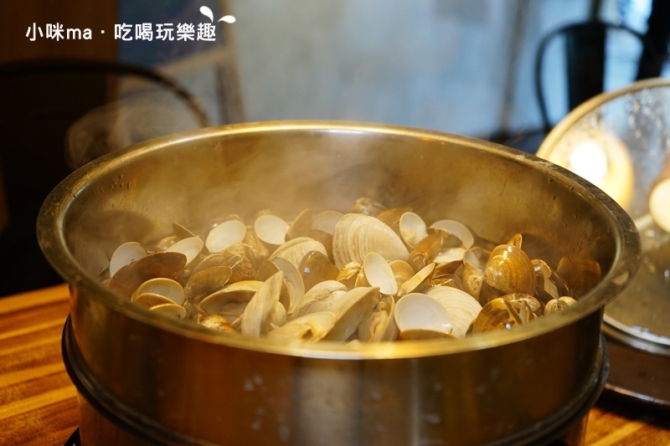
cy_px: 223
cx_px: 335
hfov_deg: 39.6
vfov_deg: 27.0
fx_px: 930
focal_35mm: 50
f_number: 4.5
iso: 1000
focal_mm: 50
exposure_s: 1/60
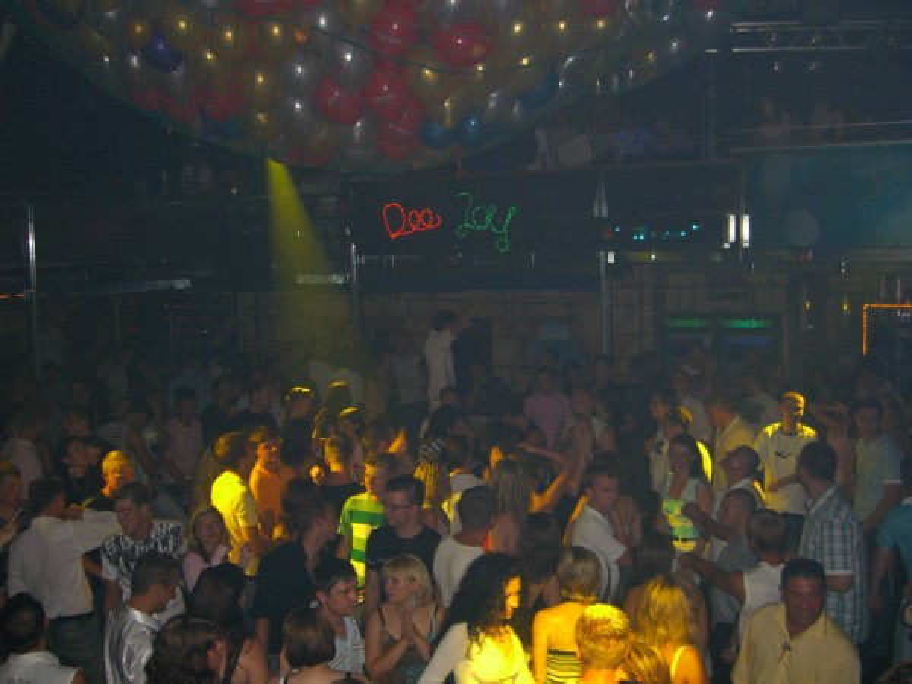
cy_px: 342
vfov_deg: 37.7
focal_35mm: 38
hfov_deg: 49.0
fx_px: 1001
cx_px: 456
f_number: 2.8
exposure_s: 1/60
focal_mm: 7.9
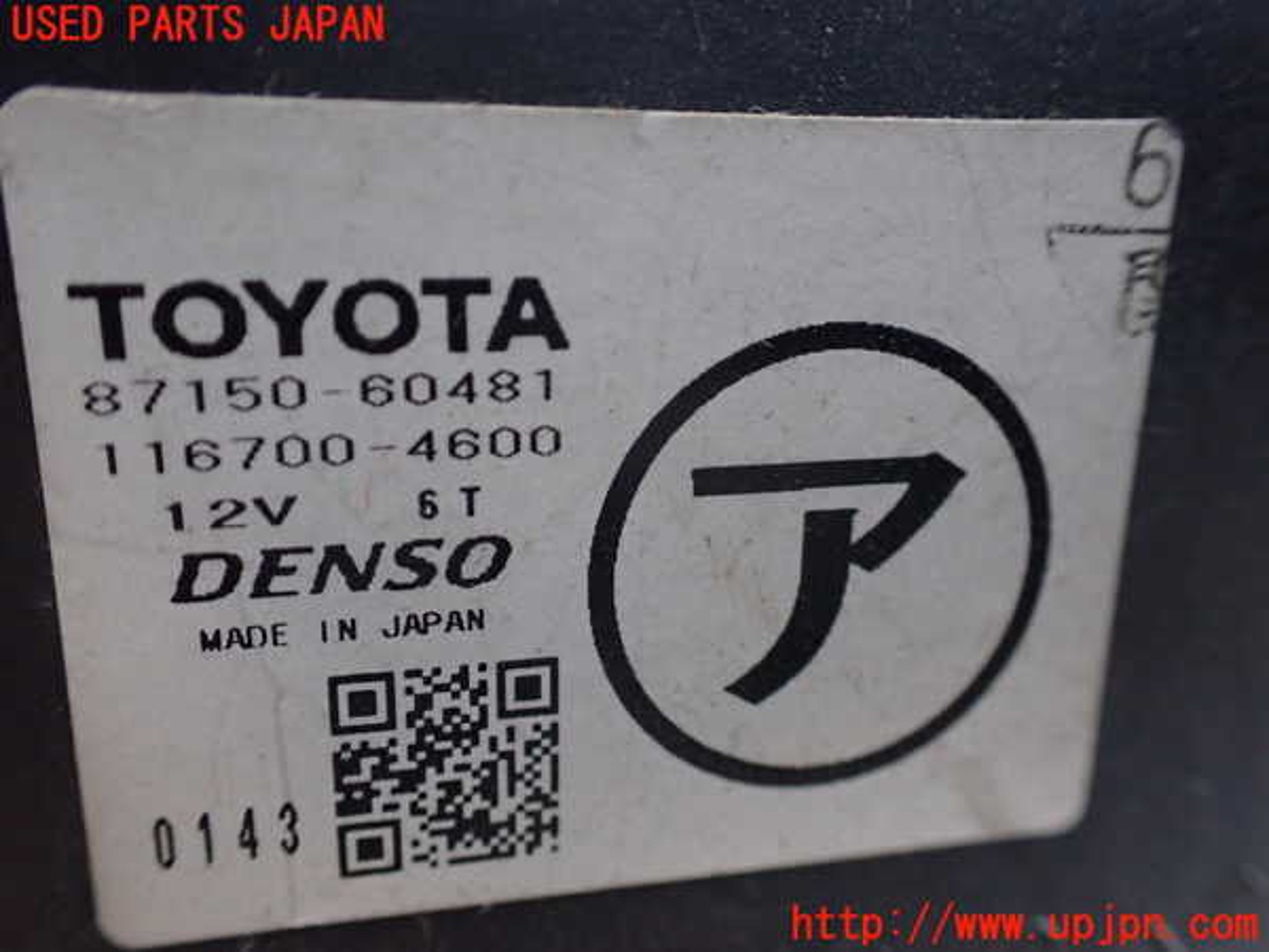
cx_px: 634
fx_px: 1100
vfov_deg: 46.8
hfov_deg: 60.0
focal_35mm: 30
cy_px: 476
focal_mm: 5.4
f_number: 2.3
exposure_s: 1/125
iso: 640
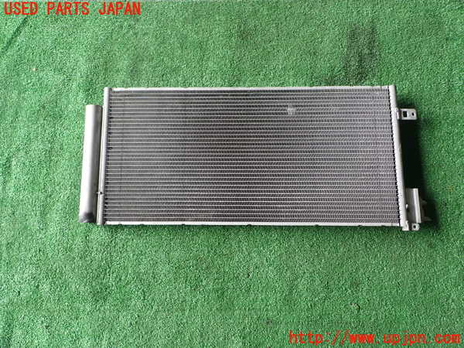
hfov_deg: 69.4
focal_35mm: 25
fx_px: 335
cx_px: 232
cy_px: 174
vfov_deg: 54.9
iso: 100
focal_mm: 4.5
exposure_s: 1/60
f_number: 2.8
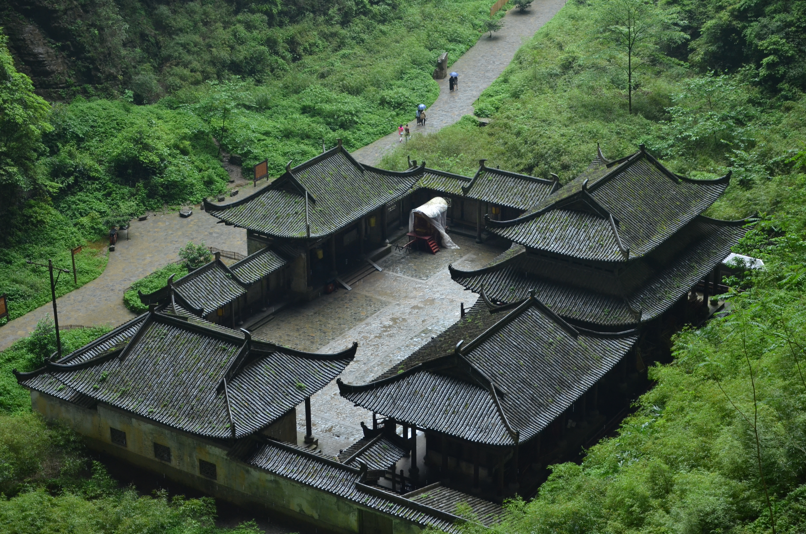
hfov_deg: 28.1
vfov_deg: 18.8
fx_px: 1609
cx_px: 403
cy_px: 267
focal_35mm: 72
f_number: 6.3
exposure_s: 1/50
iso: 400
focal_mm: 48
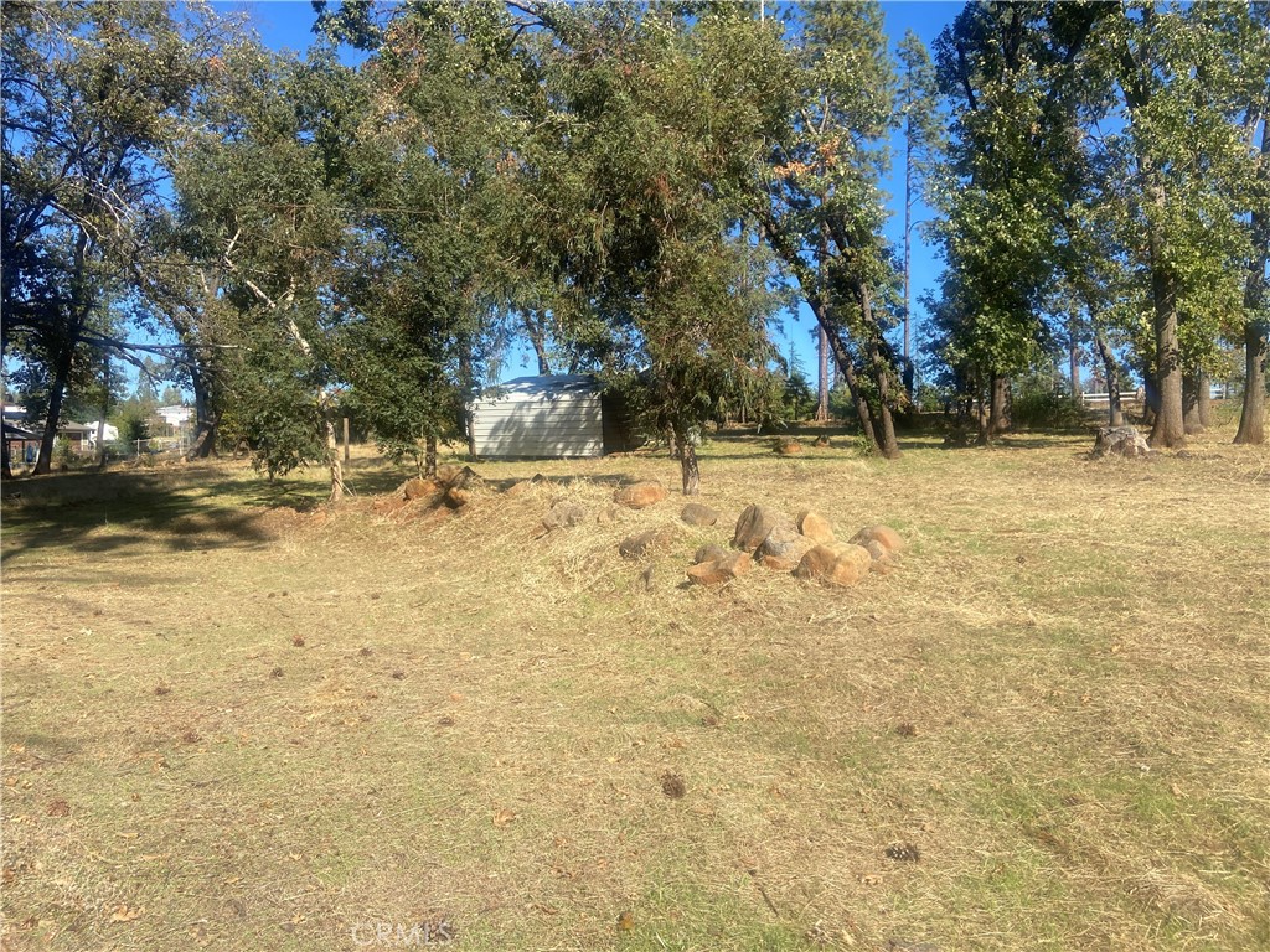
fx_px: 954
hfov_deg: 67.3
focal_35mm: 26
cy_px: 476
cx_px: 635
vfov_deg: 53.1
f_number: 1.8
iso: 32
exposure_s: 1/2141
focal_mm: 4.25
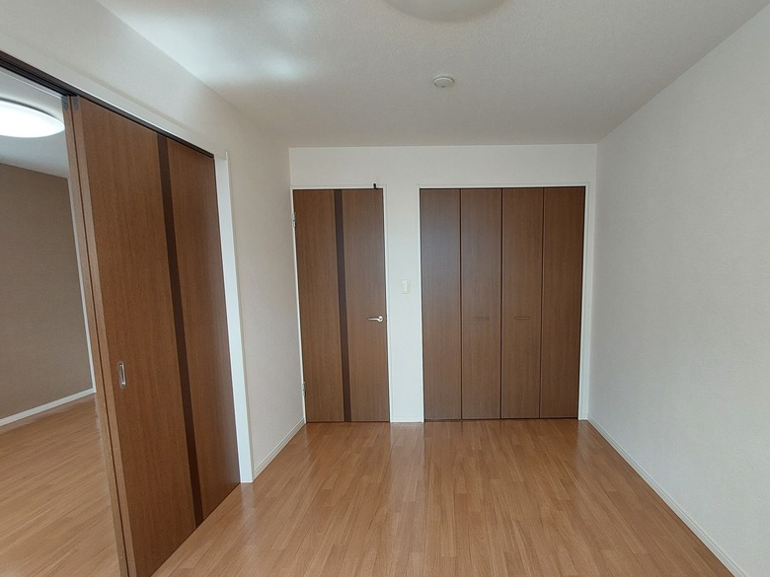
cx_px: 455
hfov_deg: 93.5
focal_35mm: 16
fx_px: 356
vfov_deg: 77.9
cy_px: 313
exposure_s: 1/120
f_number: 2.2
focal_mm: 1.74
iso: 80
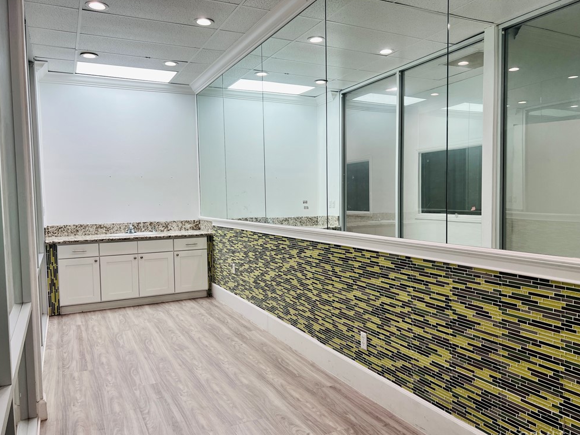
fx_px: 453
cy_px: 220
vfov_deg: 51.4
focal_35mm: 27
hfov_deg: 65.3
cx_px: 285
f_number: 1.5
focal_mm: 5.7
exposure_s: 1/141
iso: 32
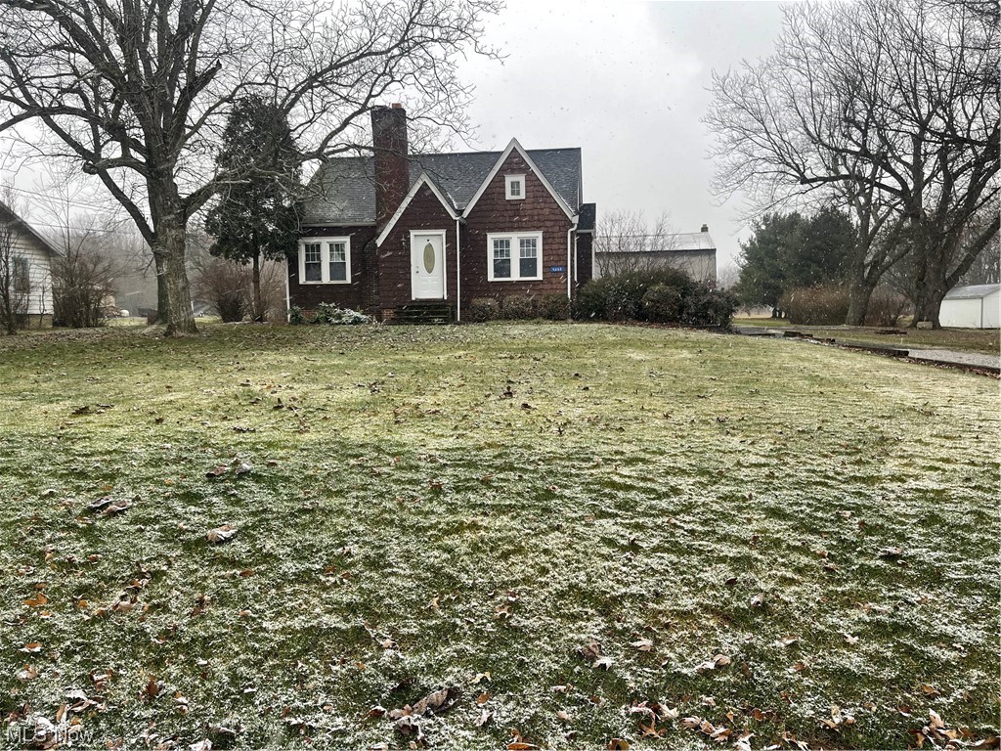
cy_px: 376
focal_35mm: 25
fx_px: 723
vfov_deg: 54.9
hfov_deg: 69.4
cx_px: 500
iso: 32
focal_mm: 5.1
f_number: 1.6
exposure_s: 1/183
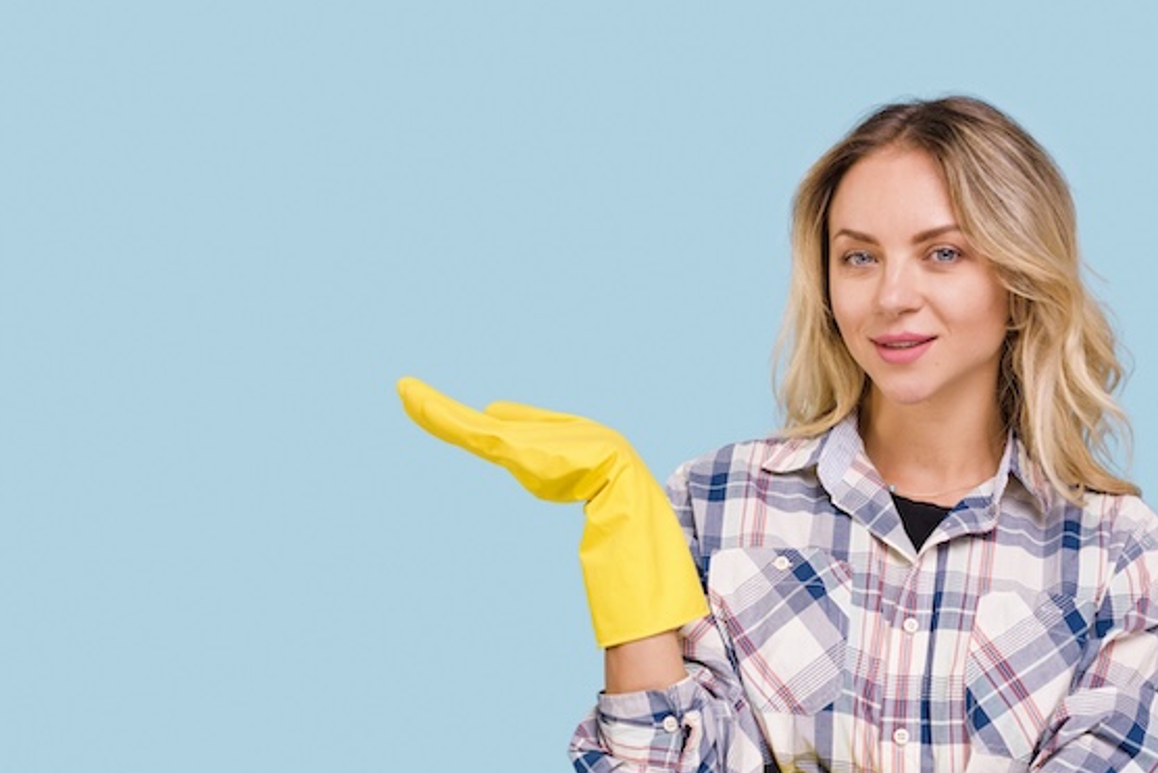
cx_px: 467
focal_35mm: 72
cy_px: 485
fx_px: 2316
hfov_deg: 28.0
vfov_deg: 18.9
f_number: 5
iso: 64
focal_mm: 50
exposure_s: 1/160
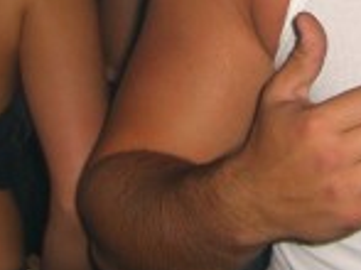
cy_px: -81
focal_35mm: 155
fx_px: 1615
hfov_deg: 12.6
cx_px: 363
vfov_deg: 9.4
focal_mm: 7.9
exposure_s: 1/60
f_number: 2.8
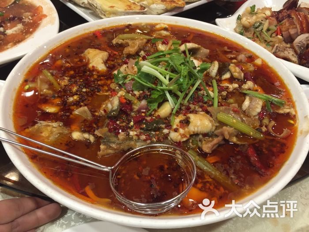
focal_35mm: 29
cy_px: 116
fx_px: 259
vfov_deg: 48.2
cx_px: 154
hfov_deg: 61.7
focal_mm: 4.15
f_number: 2.2
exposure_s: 1/30
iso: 125
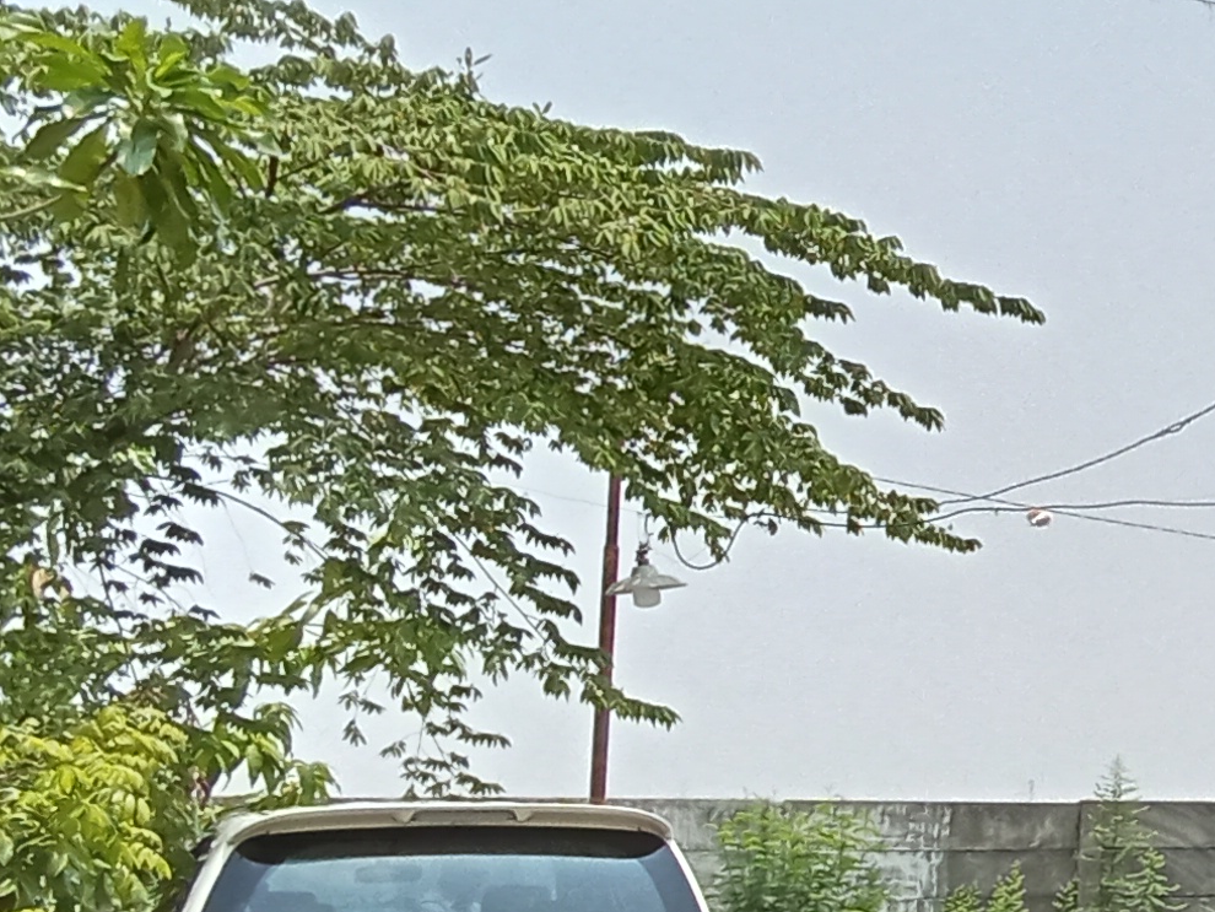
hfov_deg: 18.8
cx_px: 1924
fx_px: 3125
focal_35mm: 89
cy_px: 528
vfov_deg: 16.6
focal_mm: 2.79
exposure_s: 1/2024
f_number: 2
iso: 100
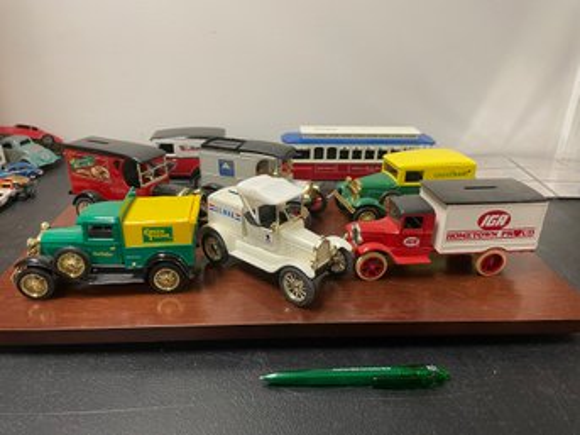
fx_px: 435
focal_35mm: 26
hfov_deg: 67.3
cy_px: 218
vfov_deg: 53.0
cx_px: 290
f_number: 1.6
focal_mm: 4.2
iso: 125
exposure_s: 1/60
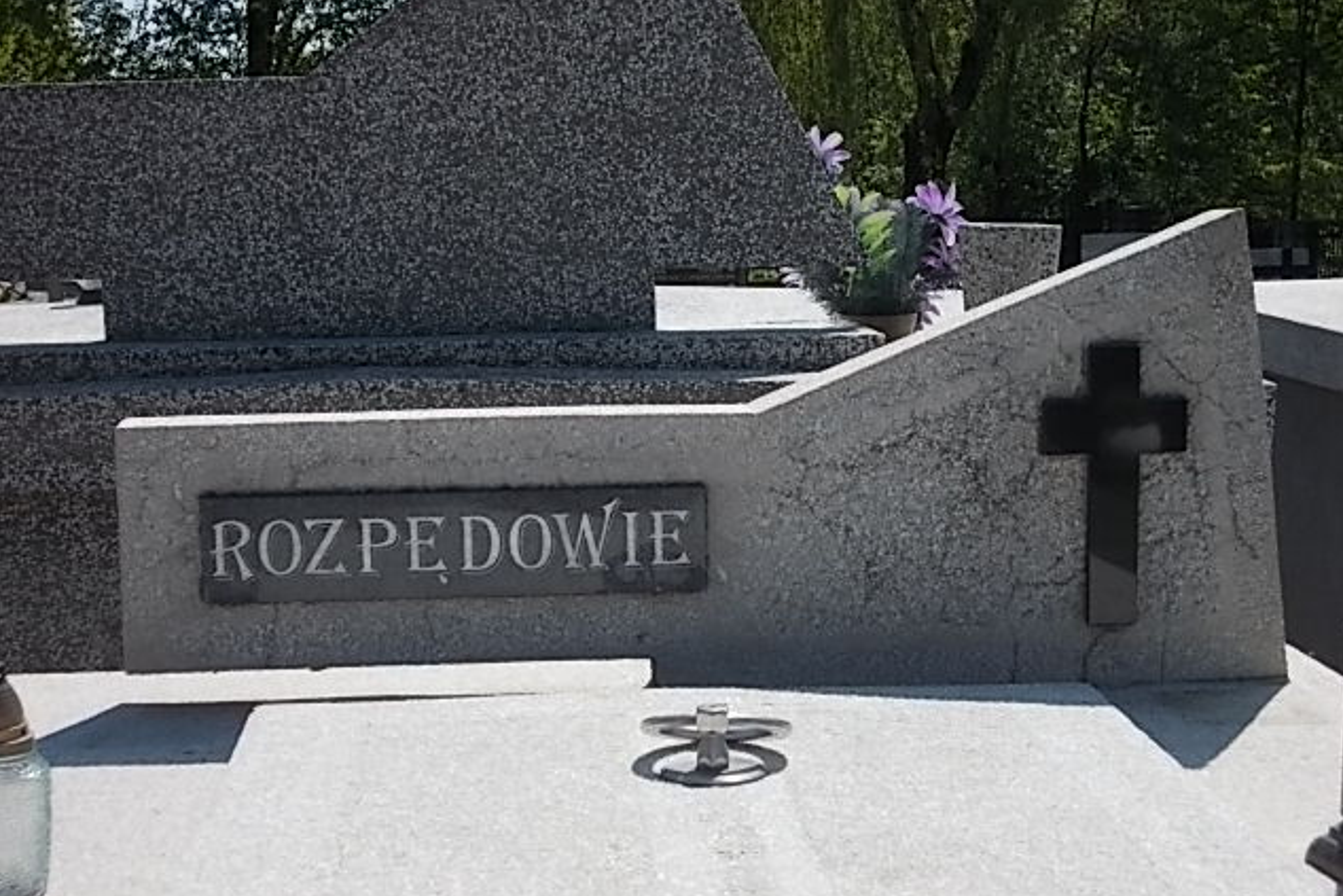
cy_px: 483
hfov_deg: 31.9
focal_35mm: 63
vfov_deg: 21.6
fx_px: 2351
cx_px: 674
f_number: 4
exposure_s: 1/800
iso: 80
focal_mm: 8.5
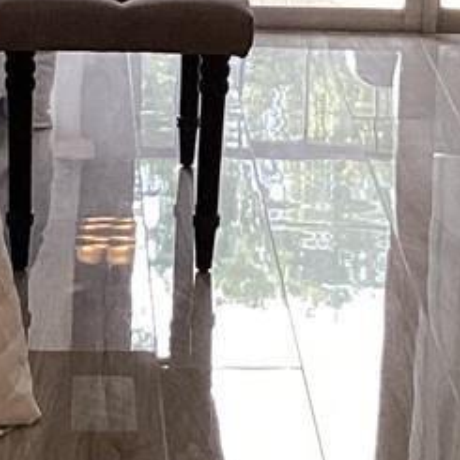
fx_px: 2691
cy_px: -216
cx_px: 300
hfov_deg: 9.8
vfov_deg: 9.5
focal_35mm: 179
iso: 80
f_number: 2.4
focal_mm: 3.3
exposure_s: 1/60
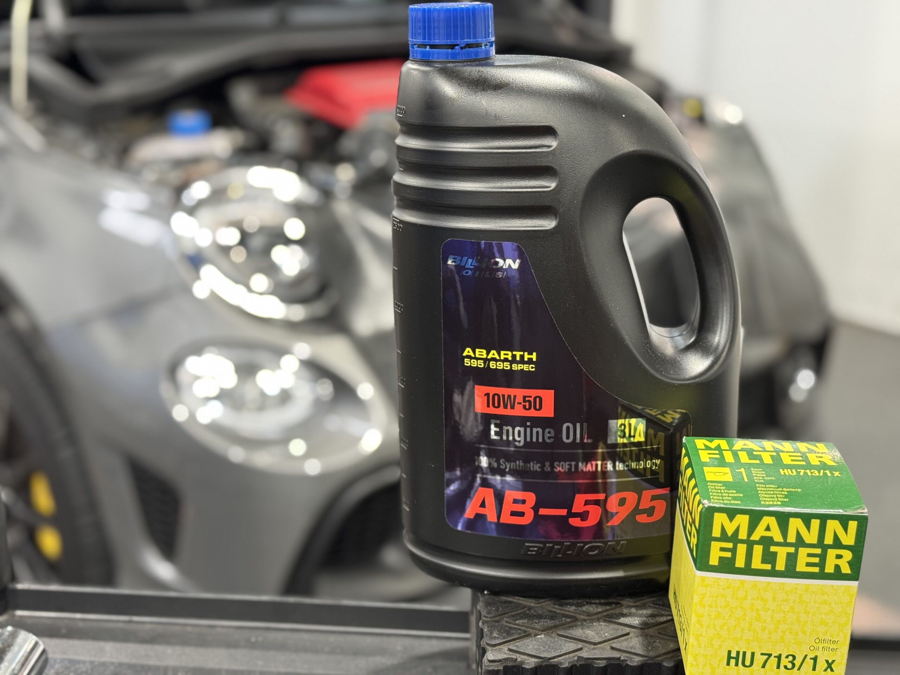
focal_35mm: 48
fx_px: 1248
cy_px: 338
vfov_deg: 30.3
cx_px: 450
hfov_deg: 39.7
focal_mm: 6.76
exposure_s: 1/33
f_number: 1.78
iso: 200
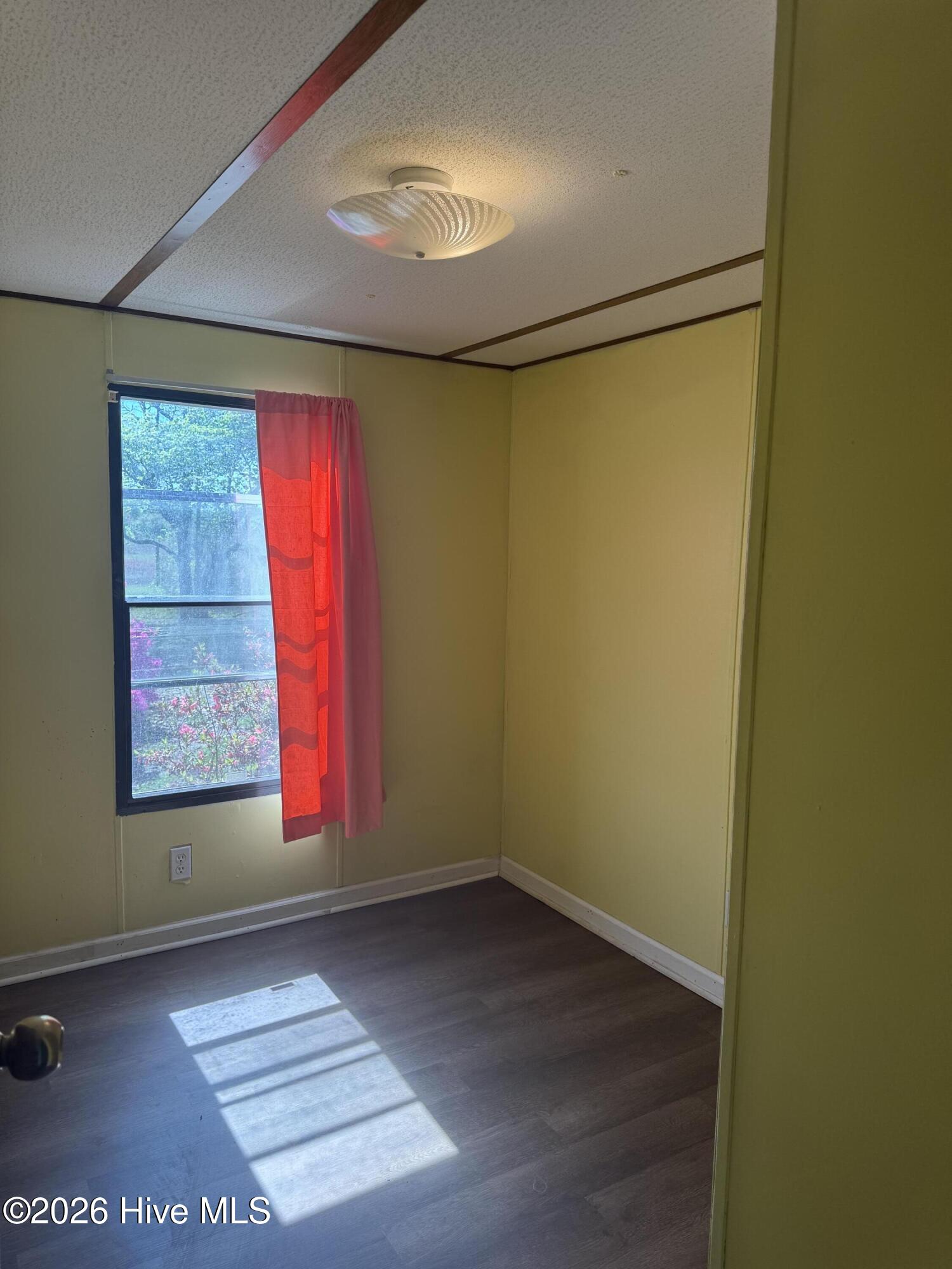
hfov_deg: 56.8
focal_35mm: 24
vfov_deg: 71.6
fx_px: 880
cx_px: 476
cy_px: 634
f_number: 1.78
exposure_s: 1/360
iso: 80
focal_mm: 6.76
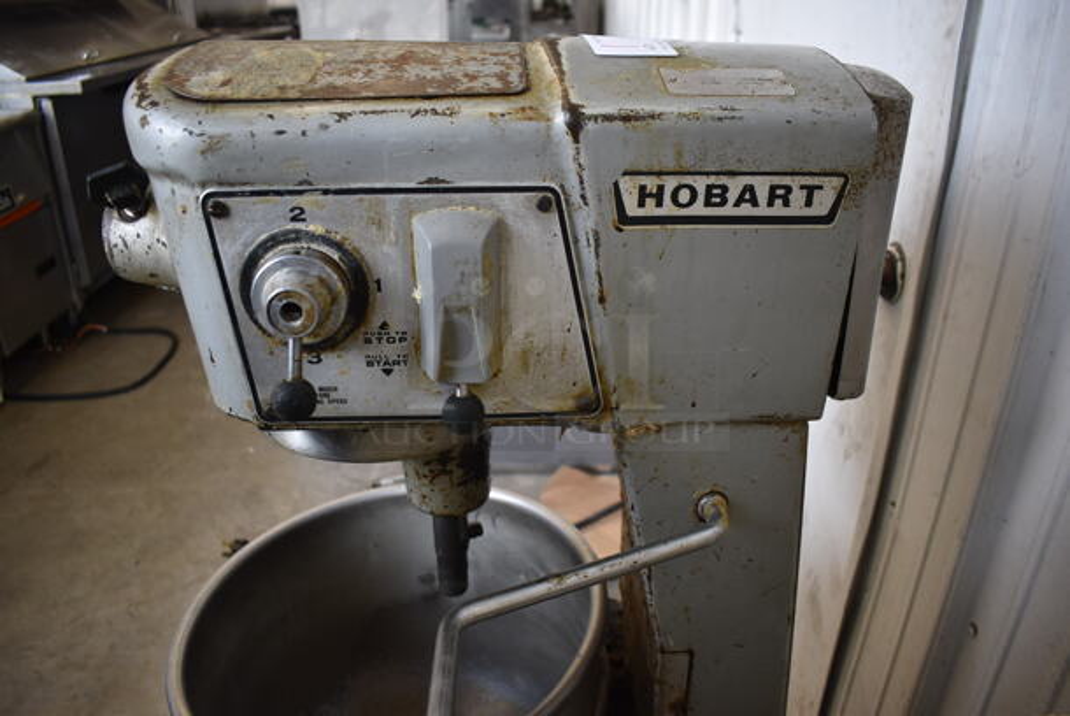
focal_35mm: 27
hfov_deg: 67.3
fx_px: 803
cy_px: 358
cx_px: 535
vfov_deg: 48.0
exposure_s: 1/250
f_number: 3.5
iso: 720
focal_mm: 18
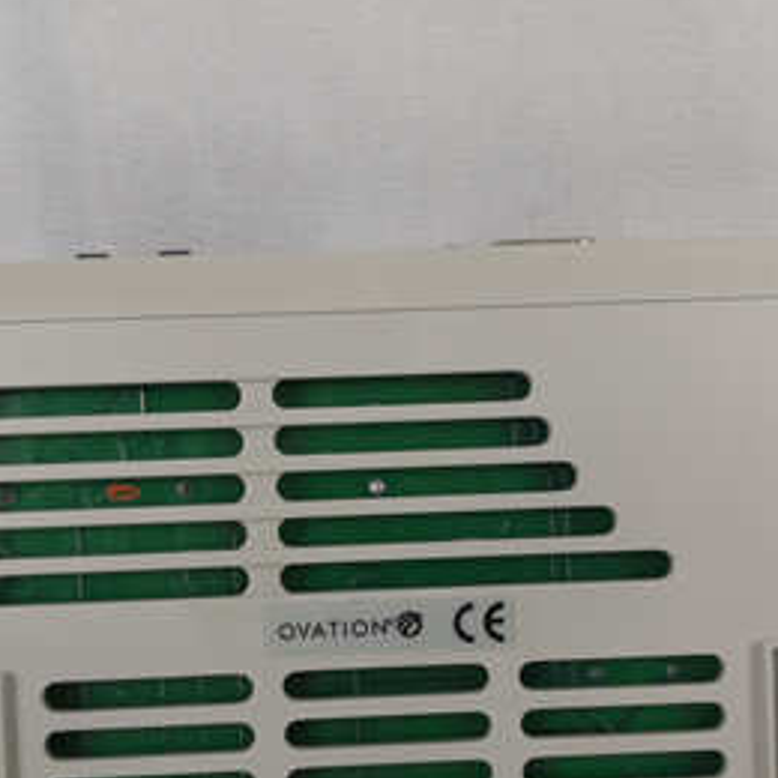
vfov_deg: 30.9
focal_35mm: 55
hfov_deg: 31.1
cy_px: 506
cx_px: 392
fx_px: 1399
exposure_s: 1/100
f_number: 1.8
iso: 50
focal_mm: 3.95
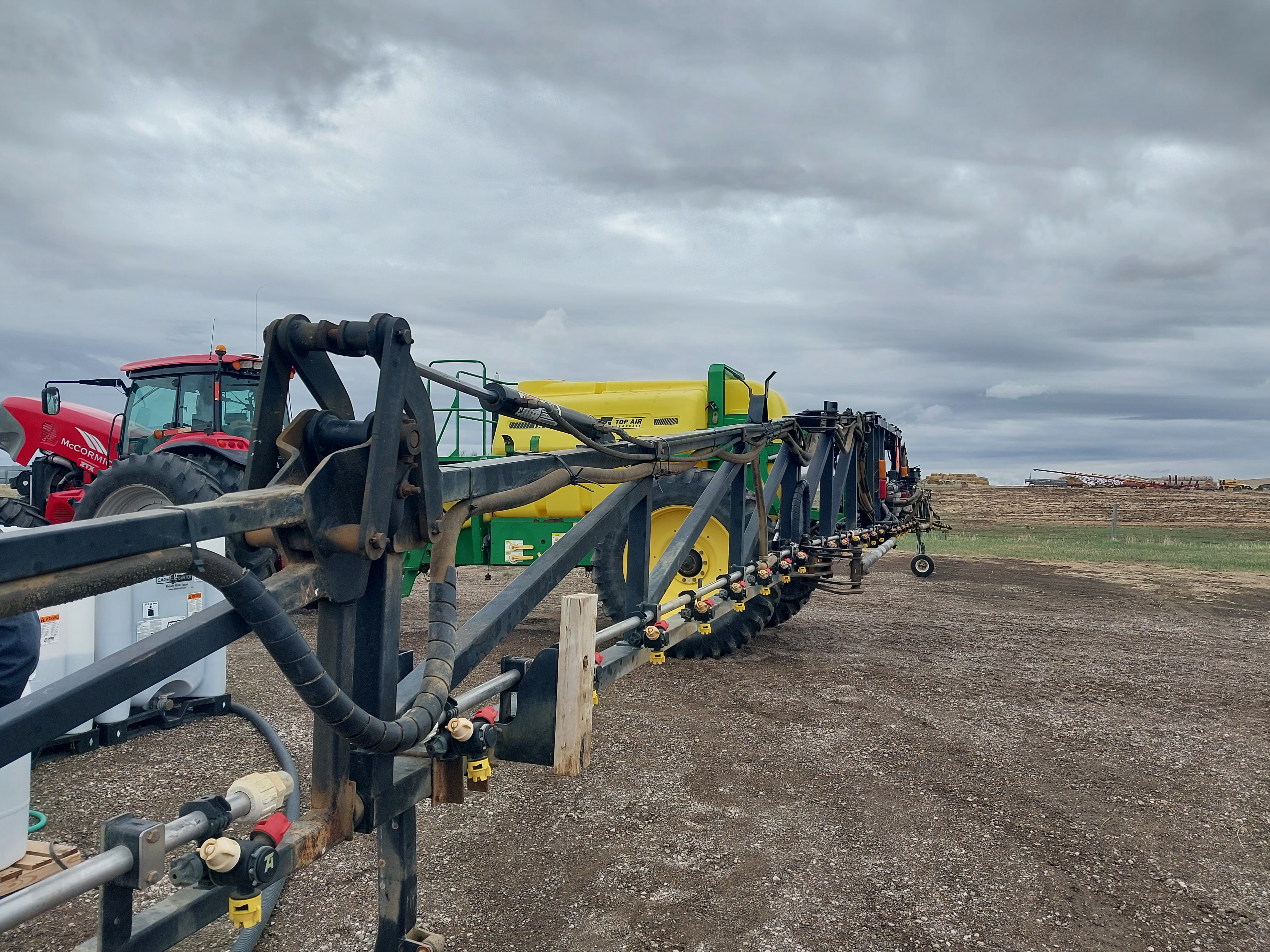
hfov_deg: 65.3
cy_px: 476
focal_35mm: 27
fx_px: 991
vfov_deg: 51.4
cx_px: 635
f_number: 1.8
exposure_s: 1/615
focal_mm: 4
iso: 20
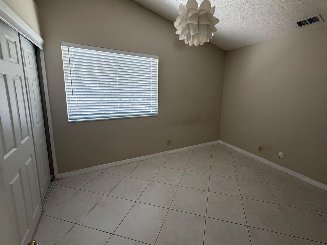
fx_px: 151
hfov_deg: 94.1
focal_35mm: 16
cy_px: 113
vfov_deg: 78.0
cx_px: 182
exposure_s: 1/121
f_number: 2.2
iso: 250
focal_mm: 2.22
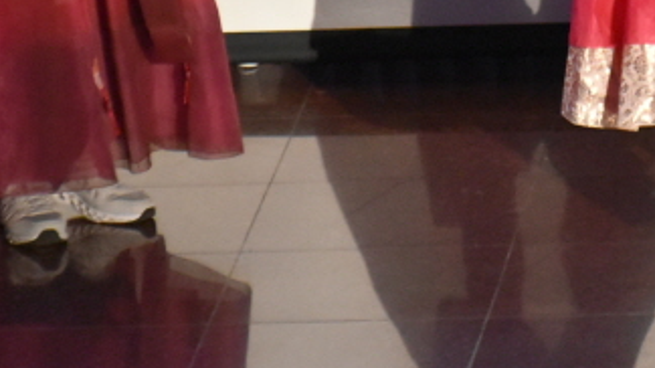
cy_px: -200
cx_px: 639
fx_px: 10938
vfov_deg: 1.9
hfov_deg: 3.4
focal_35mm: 630
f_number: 4.8
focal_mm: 130
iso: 4000
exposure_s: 1/60
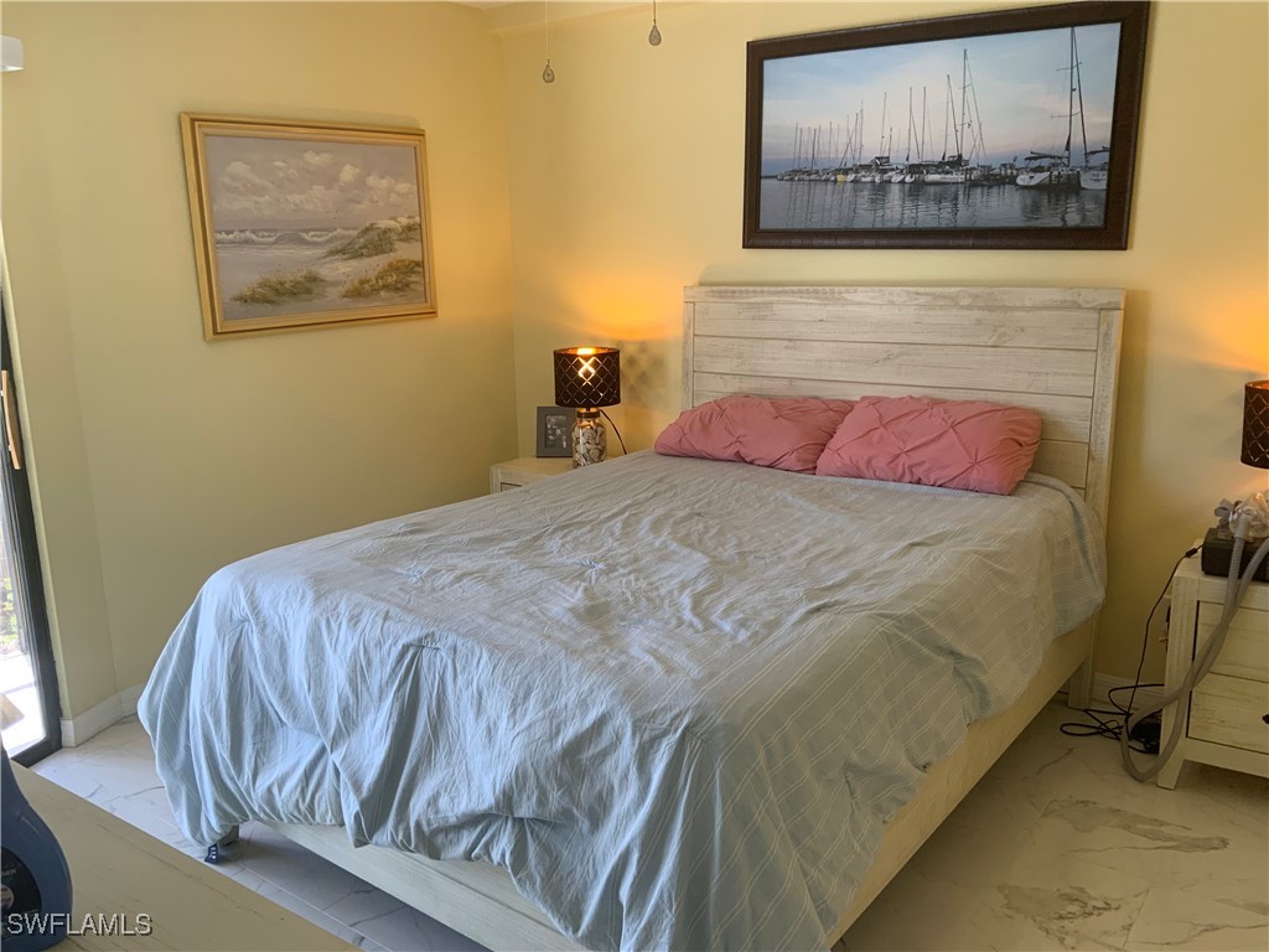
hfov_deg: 61.7
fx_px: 1063
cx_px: 634
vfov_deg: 48.2
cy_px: 476
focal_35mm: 29
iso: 40
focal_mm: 3
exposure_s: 1/120
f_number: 1.8
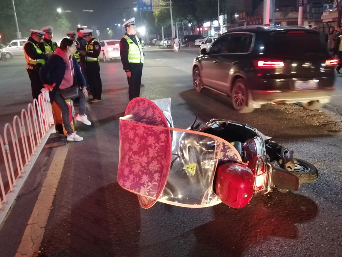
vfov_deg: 46.8
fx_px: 297
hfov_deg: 59.9
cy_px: 126
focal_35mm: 30
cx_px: 186
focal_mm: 3.62
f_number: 1.8
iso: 800
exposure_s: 1/14.3
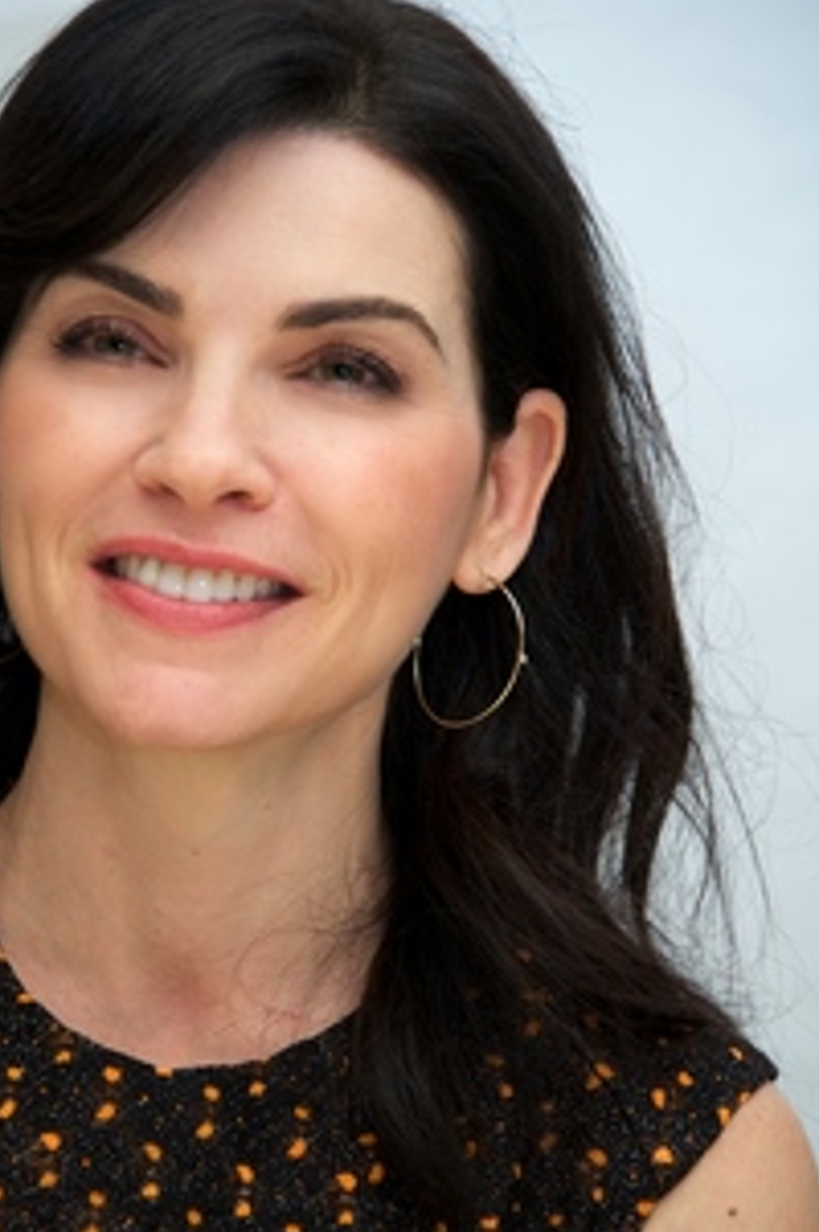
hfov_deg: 4.9
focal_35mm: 279
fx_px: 9542
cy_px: 684
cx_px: 291
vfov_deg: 7.4
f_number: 5.6
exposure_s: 1/60
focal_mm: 210
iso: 500
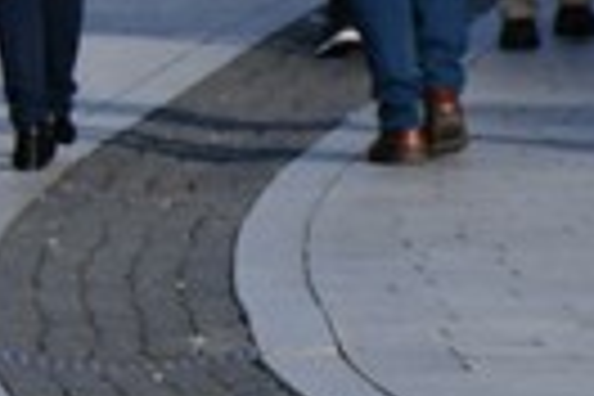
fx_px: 17291
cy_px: -133
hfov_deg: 1.9
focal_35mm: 1048
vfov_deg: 1.3
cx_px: -1562
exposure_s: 1/500
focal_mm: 90
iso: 200
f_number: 7.1
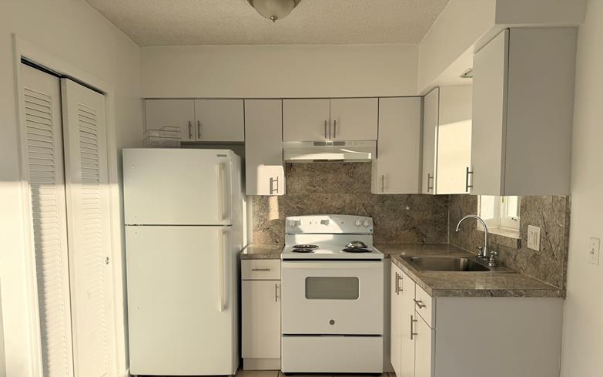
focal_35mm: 26
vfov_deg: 47.3
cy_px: 228
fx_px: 427
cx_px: 303
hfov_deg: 70.4
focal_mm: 6.76
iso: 100
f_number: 1.78
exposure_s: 1/532
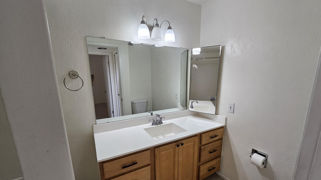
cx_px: 168
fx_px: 128
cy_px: 103
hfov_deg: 102.9
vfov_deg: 70.1
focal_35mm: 15
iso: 80
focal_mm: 1.7
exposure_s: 1/60
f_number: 2.2
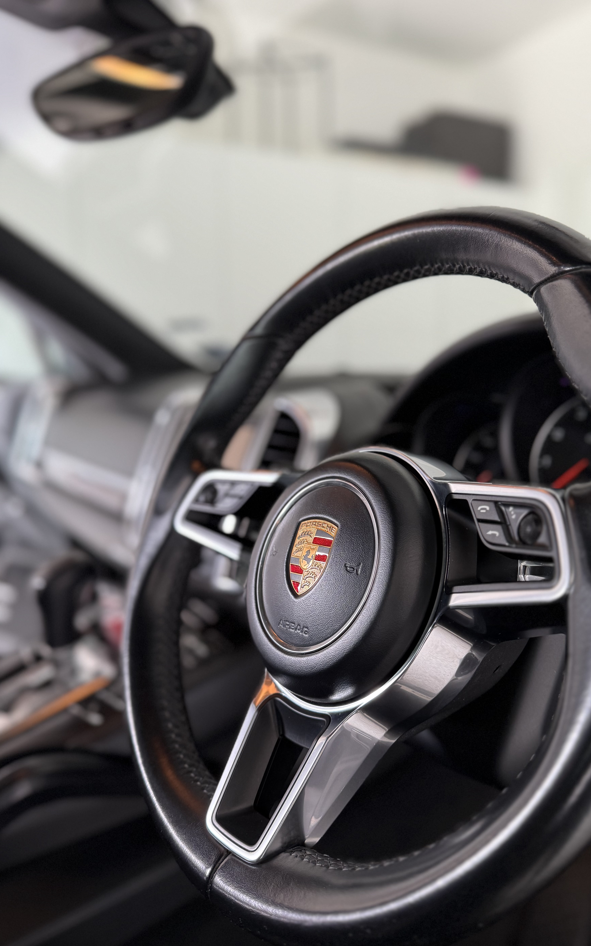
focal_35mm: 26
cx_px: 359
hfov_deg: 47.3
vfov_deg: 70.4
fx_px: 670
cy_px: 477
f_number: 1.78
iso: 200
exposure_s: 1/85
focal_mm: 6.76
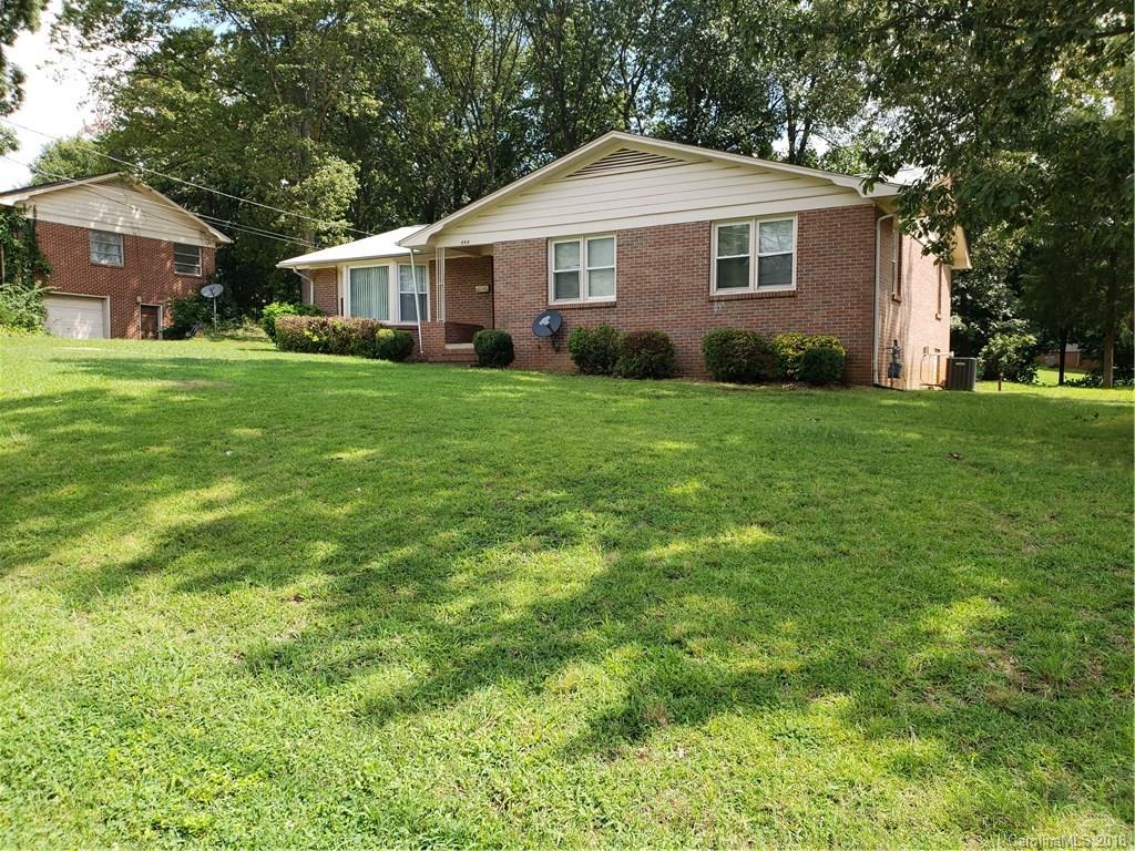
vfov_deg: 53.1
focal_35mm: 26
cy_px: 426
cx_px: 568
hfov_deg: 67.3
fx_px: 852
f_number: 2.4
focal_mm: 4.3
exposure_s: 1/428
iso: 50
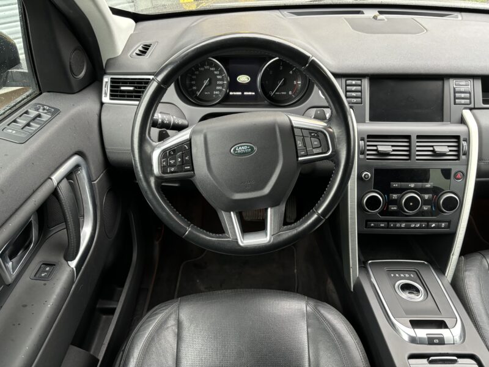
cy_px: 184
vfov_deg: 53.1
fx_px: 367
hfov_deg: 67.3
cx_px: 244
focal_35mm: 26
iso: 400
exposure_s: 1/33
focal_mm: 5.96
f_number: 1.6
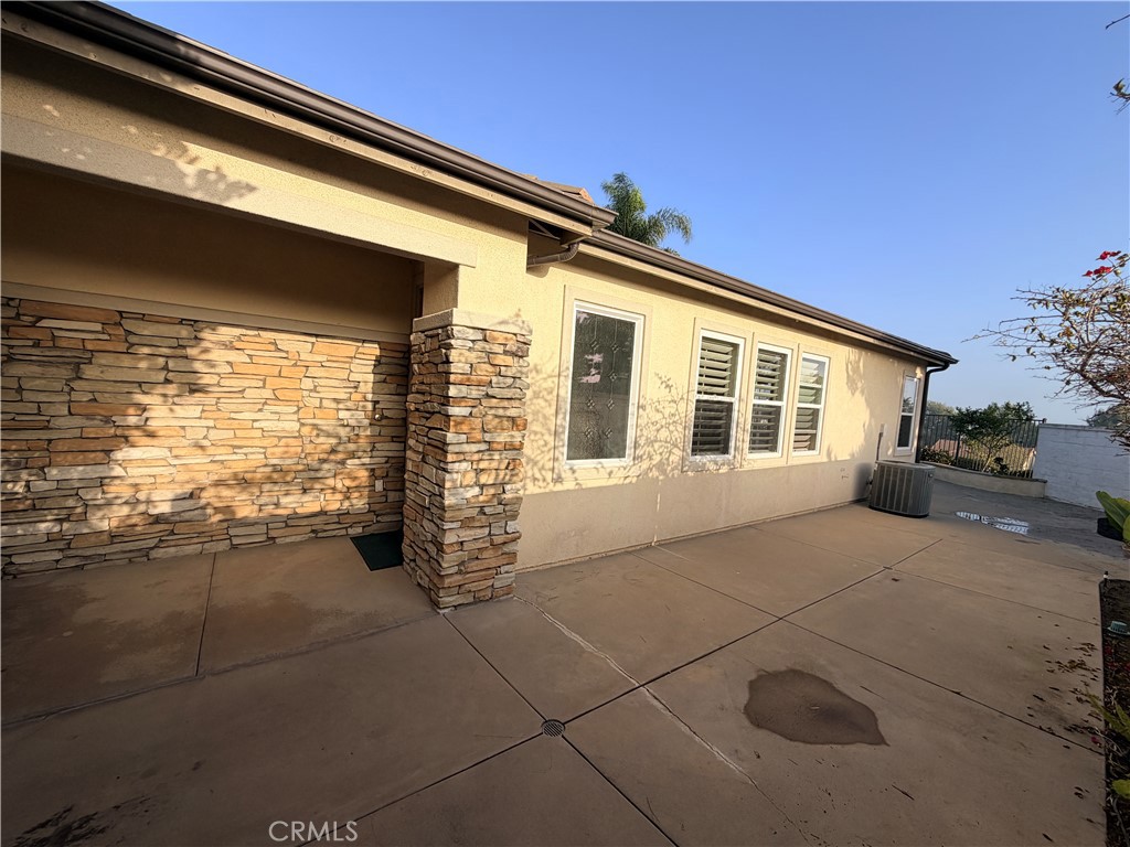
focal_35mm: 14
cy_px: 424
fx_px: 457
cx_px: 565
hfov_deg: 102.1
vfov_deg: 85.7
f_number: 2.2
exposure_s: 1/770
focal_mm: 2.22
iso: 32
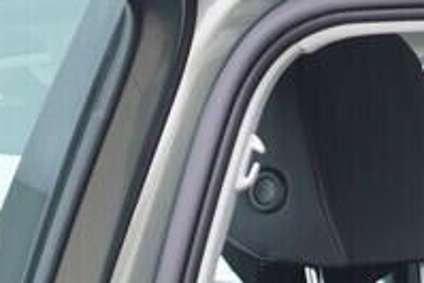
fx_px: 2180
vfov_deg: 7.0
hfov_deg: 11.1
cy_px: 693
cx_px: 192
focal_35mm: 185
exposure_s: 1/40
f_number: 2.8
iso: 160
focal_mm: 24
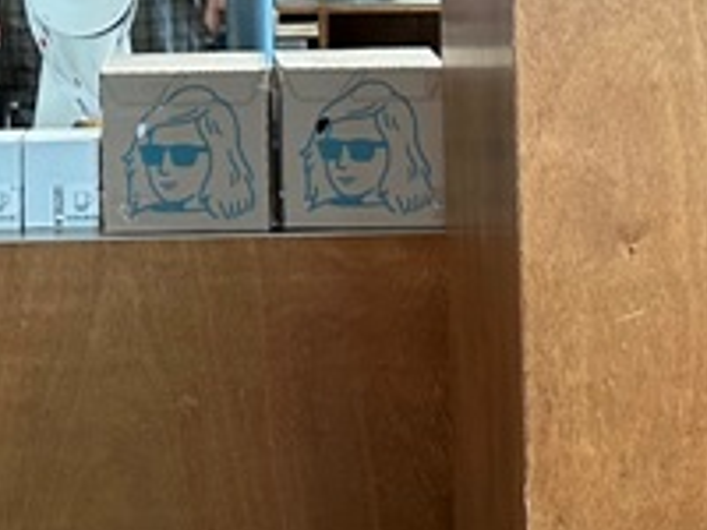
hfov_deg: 20.3
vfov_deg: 14.2
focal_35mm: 96
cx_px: 219
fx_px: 1961
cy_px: -304
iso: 400
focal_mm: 6.86
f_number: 1.78
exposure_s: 1/60
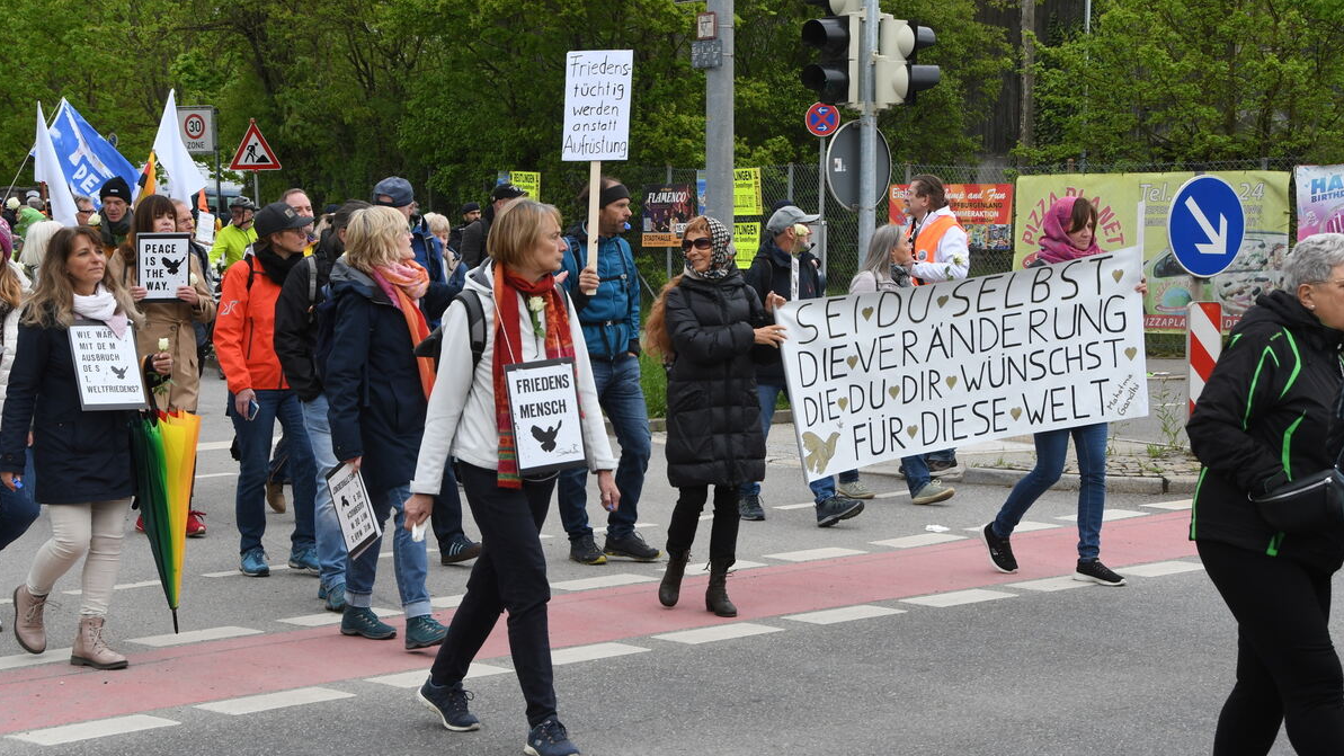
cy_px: 359
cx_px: 669
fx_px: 2815
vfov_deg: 15.3
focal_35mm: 79
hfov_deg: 26.9
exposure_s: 1/250
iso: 640
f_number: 11
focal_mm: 50
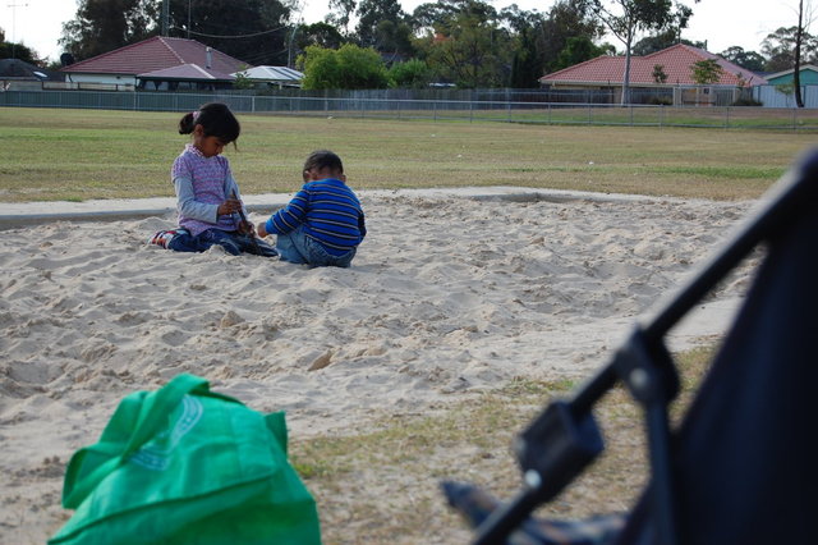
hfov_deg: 24.6
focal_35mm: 82
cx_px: 409
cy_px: 272
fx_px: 1874
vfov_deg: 16.5
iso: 200
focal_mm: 55
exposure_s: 1/200
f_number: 7.1
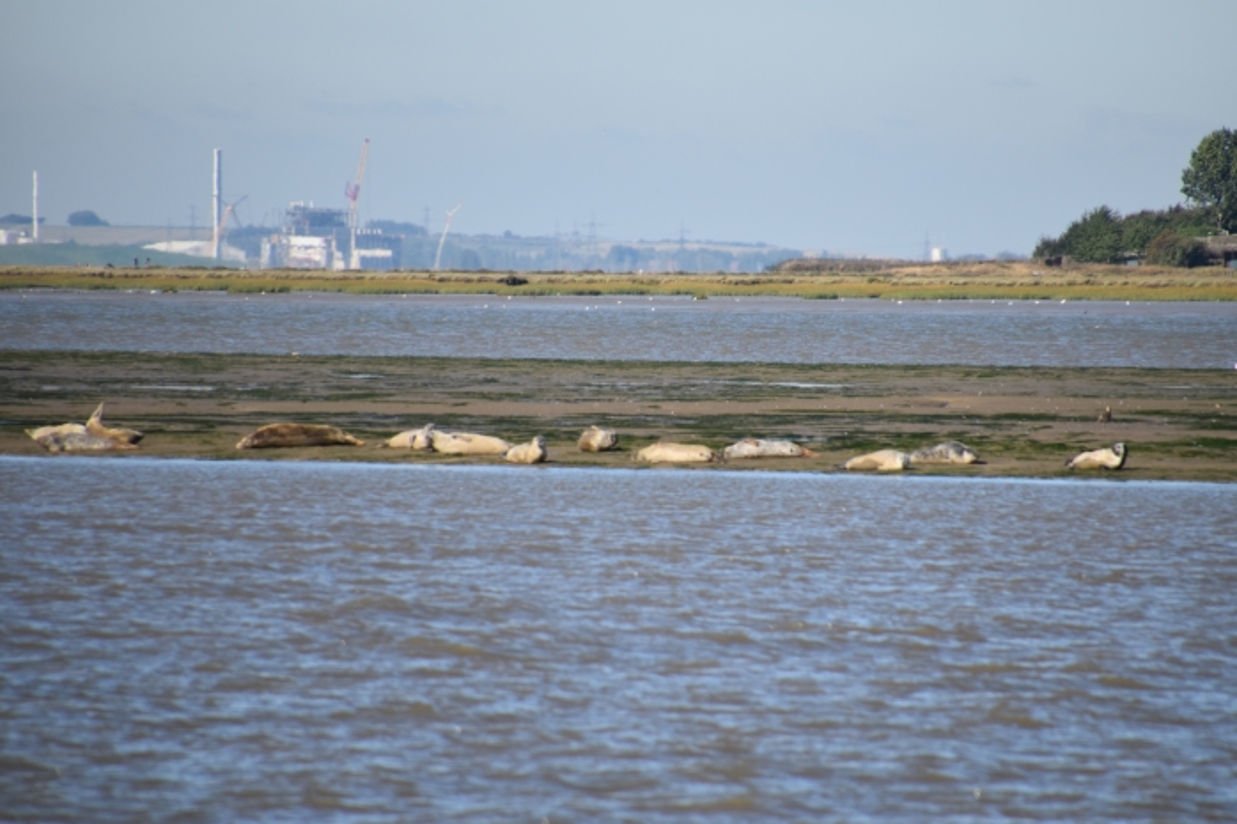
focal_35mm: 450
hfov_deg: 4.6
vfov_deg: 3.1
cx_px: 618
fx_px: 15458
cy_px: 412
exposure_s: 1/800
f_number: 7.1
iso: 200
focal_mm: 300
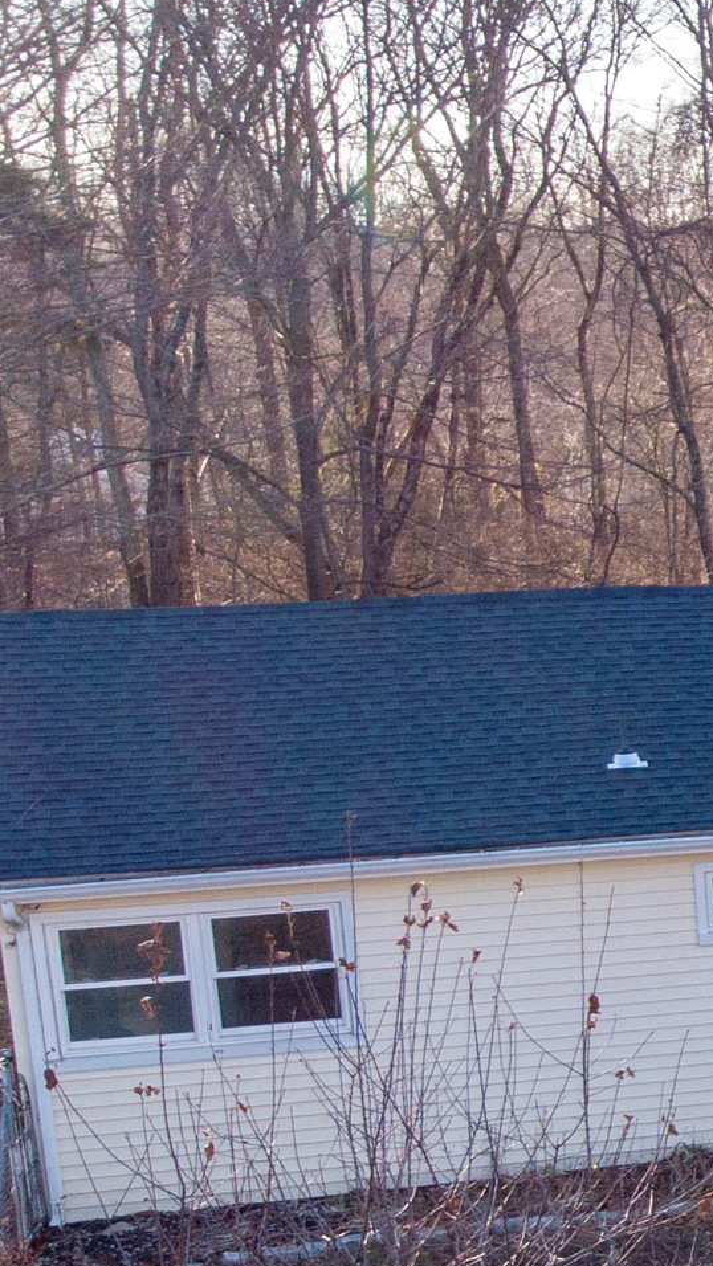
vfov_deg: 25.0
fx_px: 2822
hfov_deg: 11.8
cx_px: 1696
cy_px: 955
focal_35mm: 84
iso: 100
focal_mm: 4.5
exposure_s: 1/160
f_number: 2.8
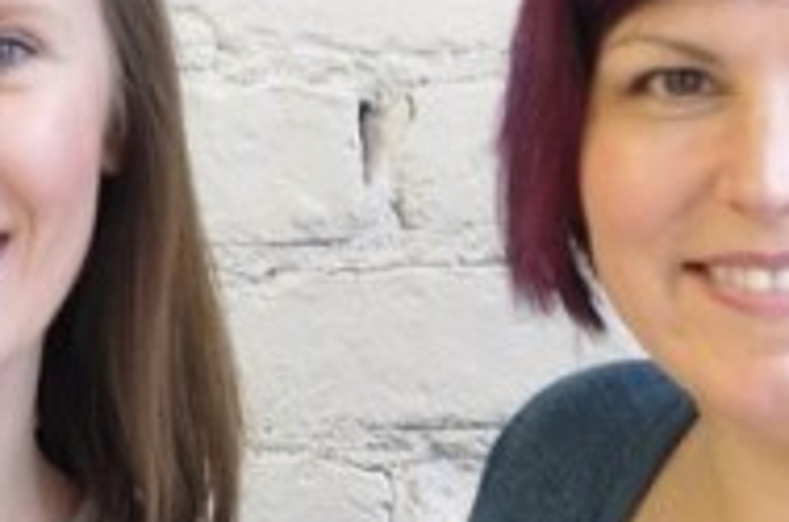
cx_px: -167
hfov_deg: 7.4
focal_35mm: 278
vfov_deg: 4.9
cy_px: 487
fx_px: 6078
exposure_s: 1/50
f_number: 3.2
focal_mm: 50
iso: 320
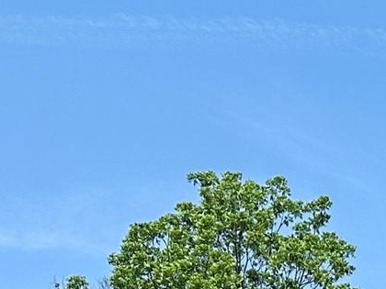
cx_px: 773
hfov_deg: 14.1
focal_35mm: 117
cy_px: 656
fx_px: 1305
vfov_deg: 11.0
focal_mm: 6.86
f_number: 1.78
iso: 80
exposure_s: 1/6623
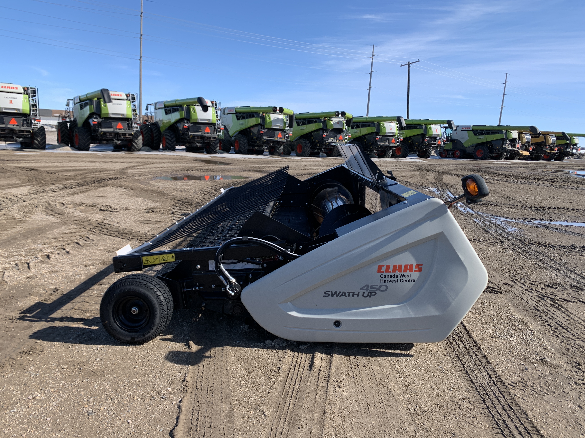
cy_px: 219
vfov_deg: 53.1
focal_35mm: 26
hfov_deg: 67.3
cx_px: 292
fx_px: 439
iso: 25
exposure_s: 1/2545
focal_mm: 4.25
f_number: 1.8
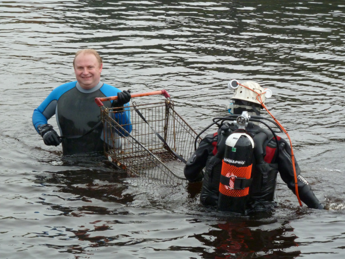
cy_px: 130
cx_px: 172
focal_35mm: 137
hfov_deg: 14.4
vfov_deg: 10.8
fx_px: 1365
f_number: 4.5
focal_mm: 22.5
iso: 320
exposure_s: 1/320
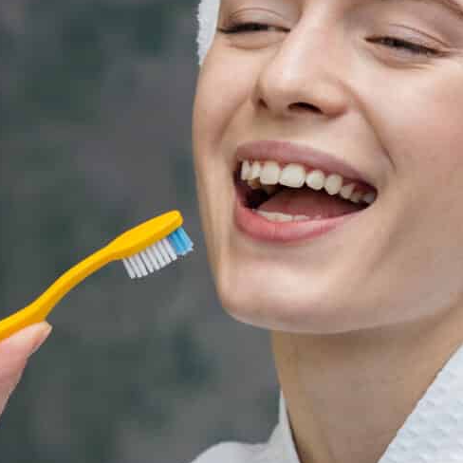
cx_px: -51
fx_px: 3375
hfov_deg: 7.8
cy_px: 298
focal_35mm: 223
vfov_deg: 7.8
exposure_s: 1/160
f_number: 4
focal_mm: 50
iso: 200
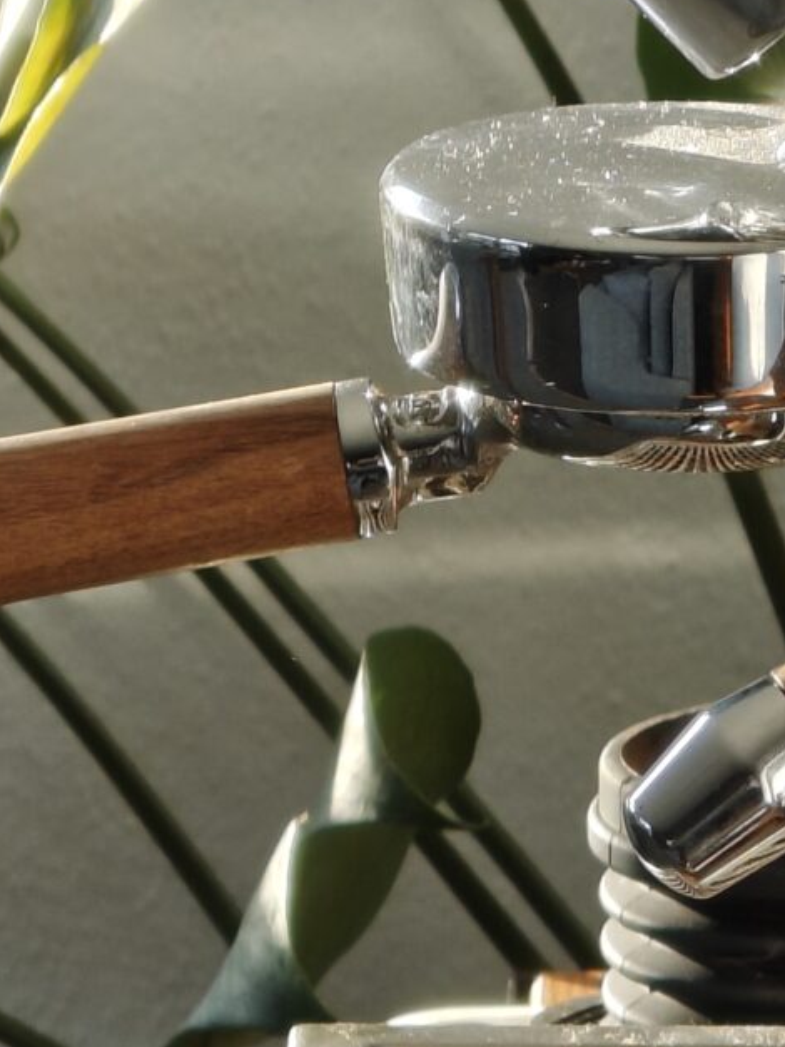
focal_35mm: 381
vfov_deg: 5.2
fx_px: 11524
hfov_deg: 3.9
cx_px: 573
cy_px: 549
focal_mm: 13.3
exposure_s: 1/100
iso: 234
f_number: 2.55
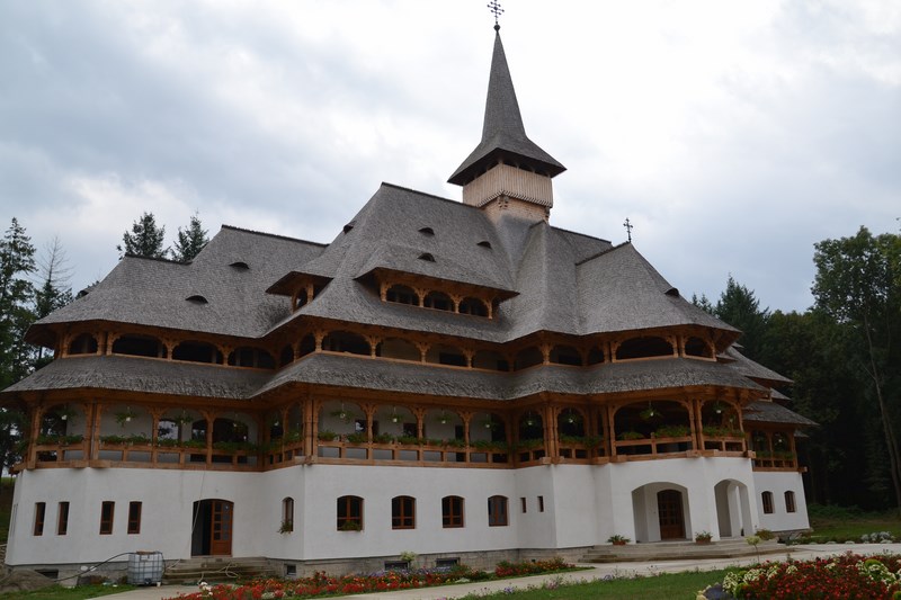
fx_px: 676
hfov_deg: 67.4
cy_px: 300
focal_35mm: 27
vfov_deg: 47.9
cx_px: 450
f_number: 5.6
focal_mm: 18
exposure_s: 1/125
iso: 180
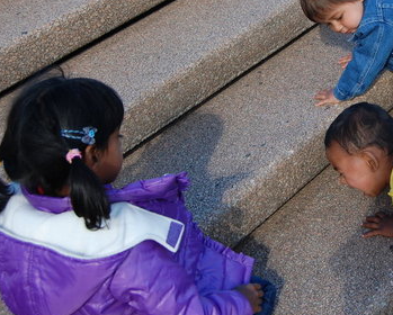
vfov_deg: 22.7
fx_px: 780
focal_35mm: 67
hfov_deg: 27.4
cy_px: 86
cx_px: 339
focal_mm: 26
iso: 200
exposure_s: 1/200
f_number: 7.1
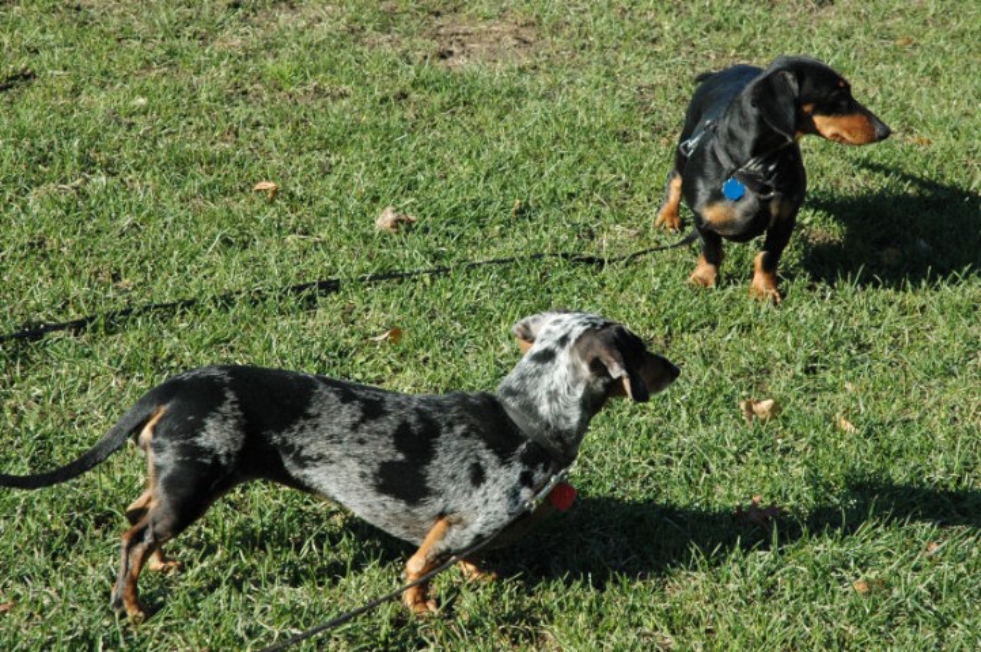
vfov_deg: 13.0
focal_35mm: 105
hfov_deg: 19.5
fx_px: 2859
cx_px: 490
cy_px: 326
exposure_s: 1/500
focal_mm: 70
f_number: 11
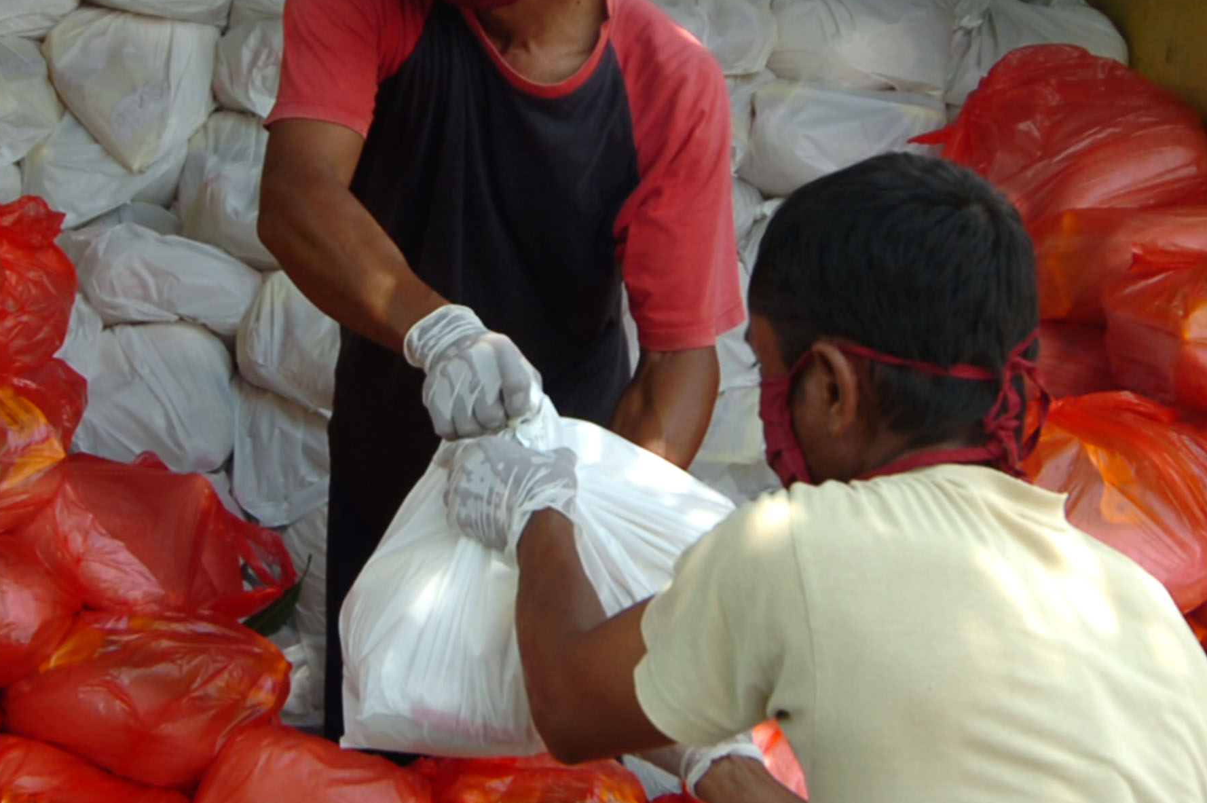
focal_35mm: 81
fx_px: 2714
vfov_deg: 16.8
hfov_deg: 25.0
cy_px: 266
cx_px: 458
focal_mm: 24
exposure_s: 1/400
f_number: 4
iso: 200
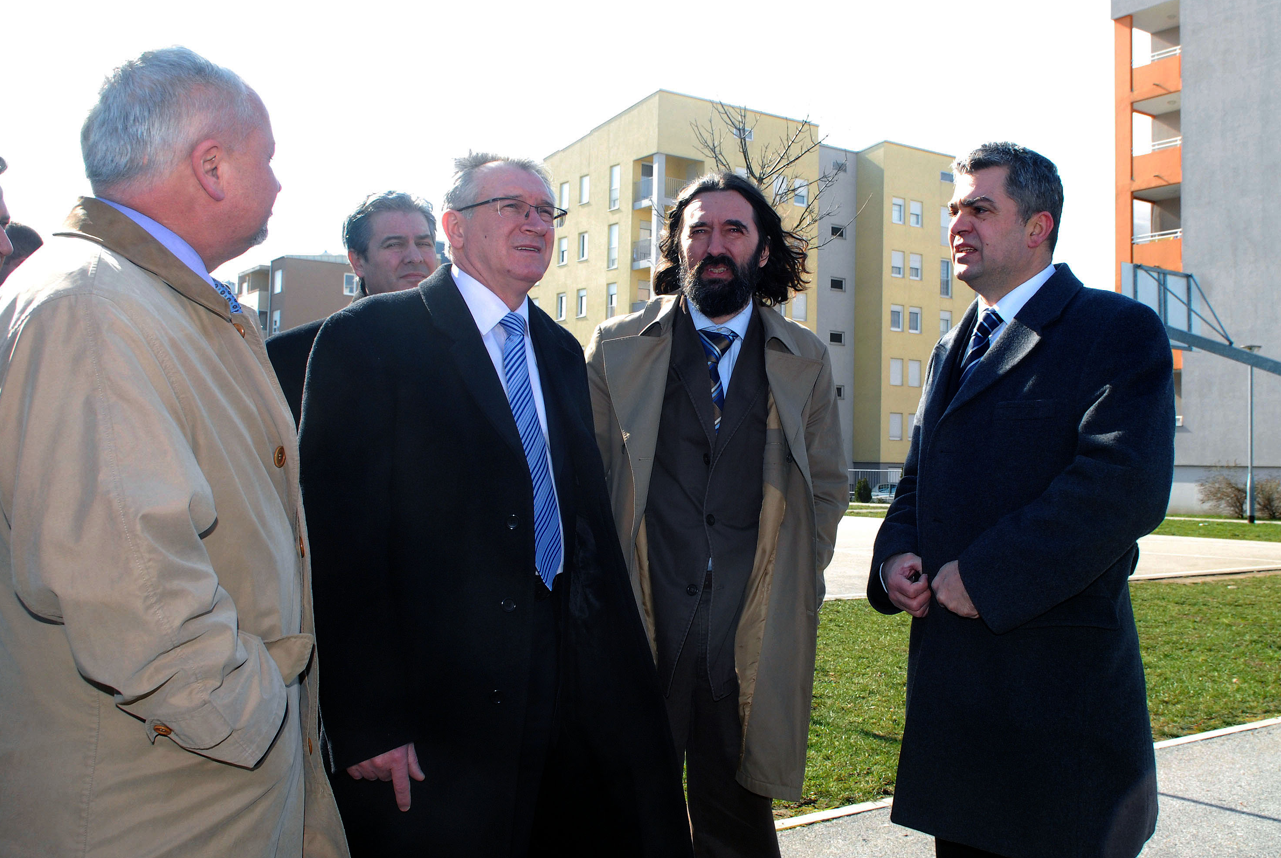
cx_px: 729
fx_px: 1199
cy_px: 382
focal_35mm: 34
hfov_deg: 56.0
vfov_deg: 39.3
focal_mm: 17
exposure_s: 1/200
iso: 250
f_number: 7.1
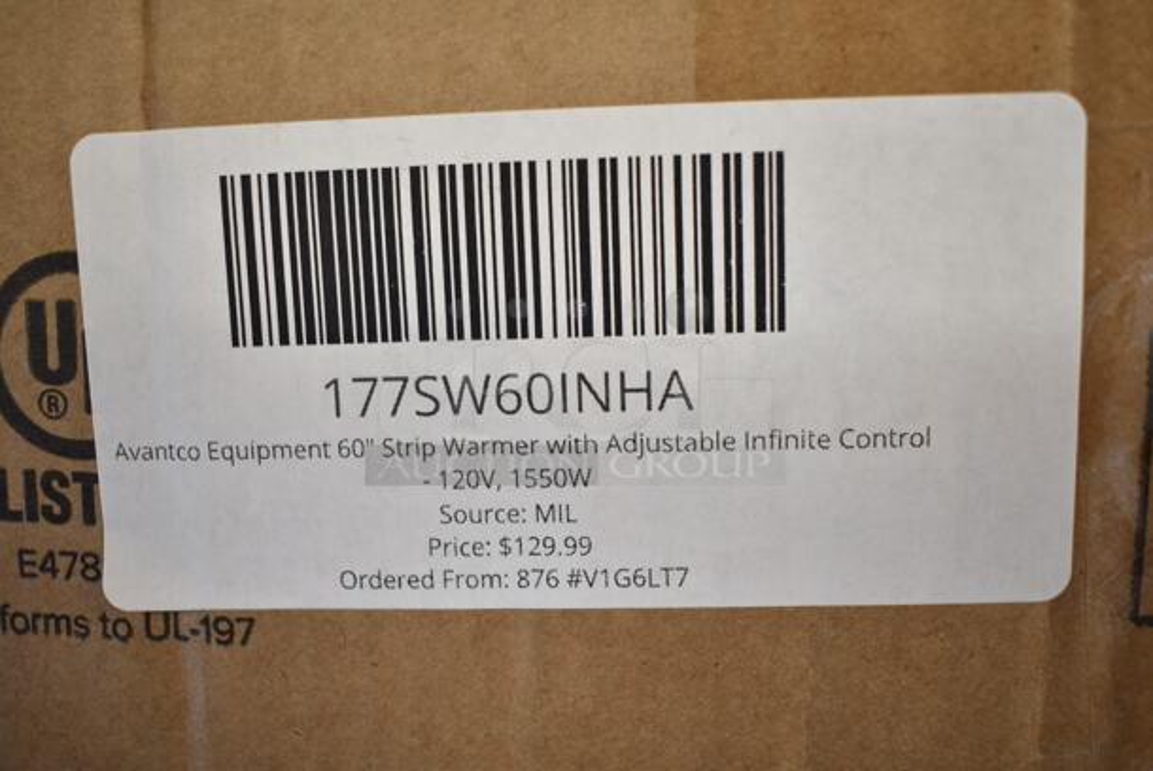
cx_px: 576
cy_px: 386
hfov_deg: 51.2
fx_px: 1202
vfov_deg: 35.6
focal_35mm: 38
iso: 500
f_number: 4
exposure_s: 1/40
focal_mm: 25
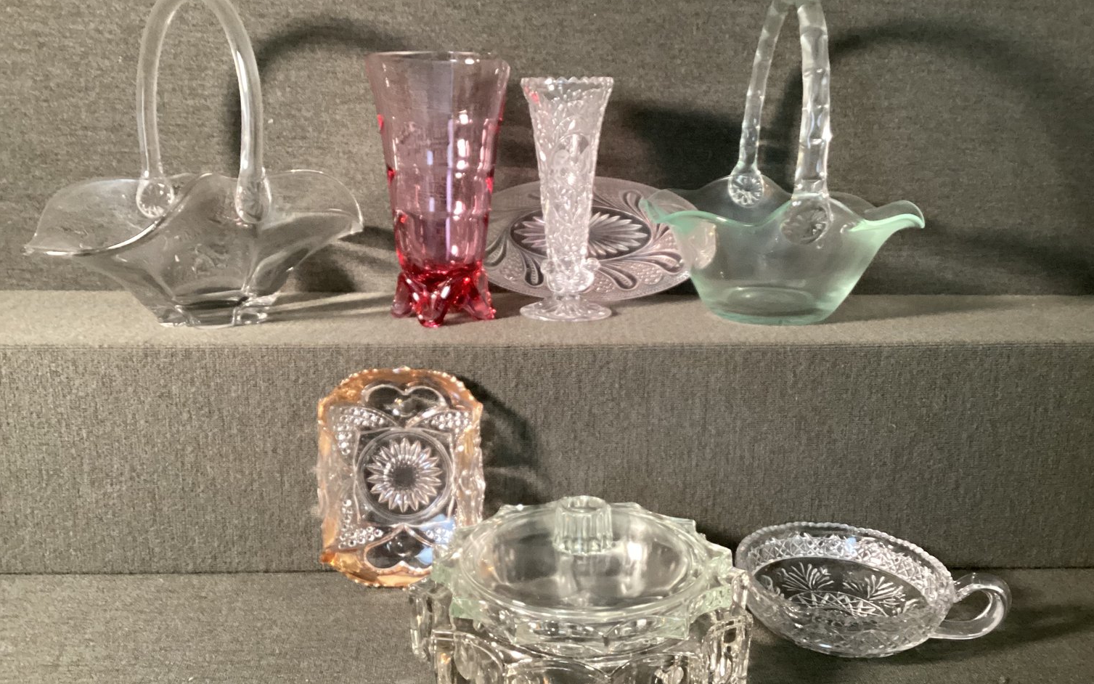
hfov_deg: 58.1
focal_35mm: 33
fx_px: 984
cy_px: 368
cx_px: 546
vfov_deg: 38.3
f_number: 2.4
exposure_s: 1/30
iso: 320
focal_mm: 3.3
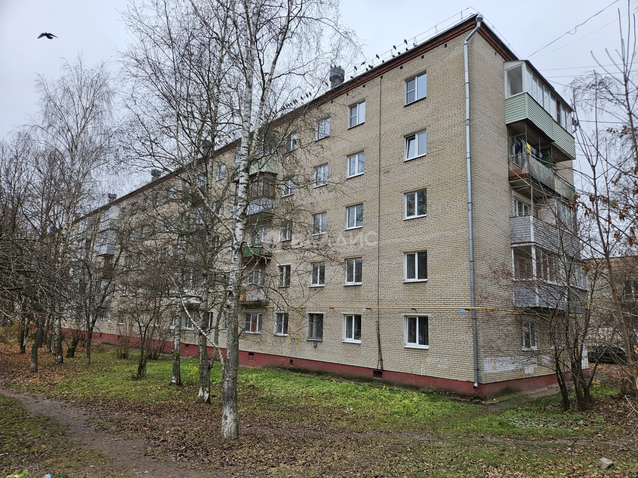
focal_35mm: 23
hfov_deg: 73.9
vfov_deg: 58.9
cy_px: 239
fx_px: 424
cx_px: 319
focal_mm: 5.4
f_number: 1.8
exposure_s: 1/187
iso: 25
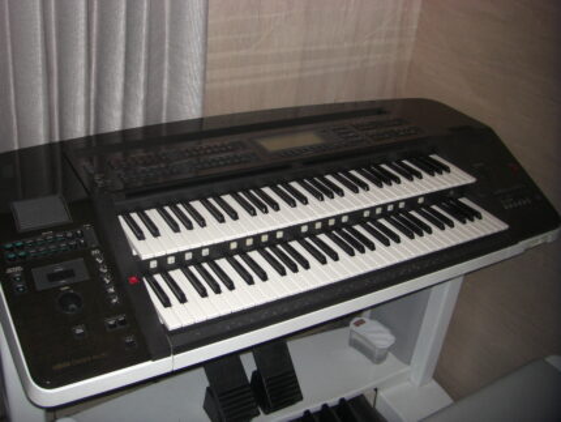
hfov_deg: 49.0
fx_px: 616
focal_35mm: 38
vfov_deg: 37.8
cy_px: 211
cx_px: 280
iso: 200
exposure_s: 1/60
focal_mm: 6.3
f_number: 3.4
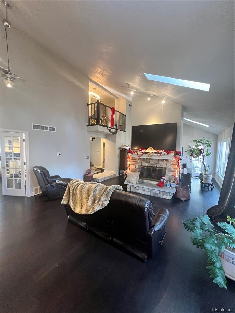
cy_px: 156
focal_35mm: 13
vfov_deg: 106.2
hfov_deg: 89.9
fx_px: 118
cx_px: 118
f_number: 1.8
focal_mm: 1.57
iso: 500
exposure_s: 1/60
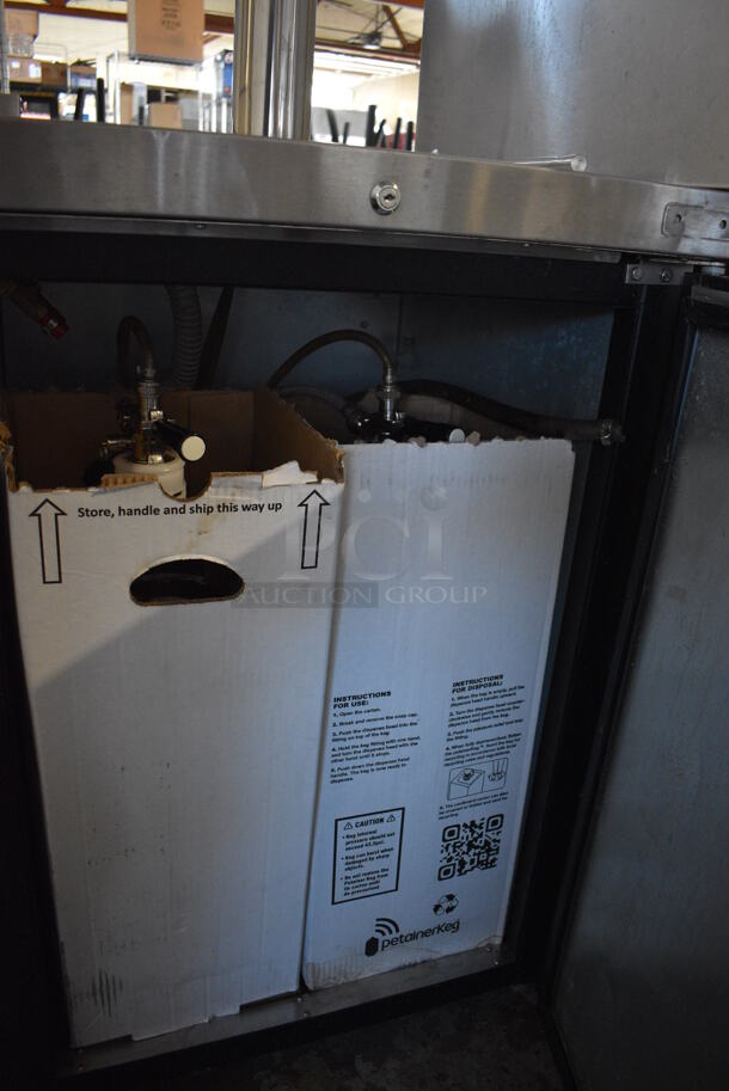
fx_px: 819
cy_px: 546
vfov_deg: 67.3
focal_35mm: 27
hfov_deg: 48.0
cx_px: 364
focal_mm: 18
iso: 2200
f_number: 3.5
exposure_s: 1/125
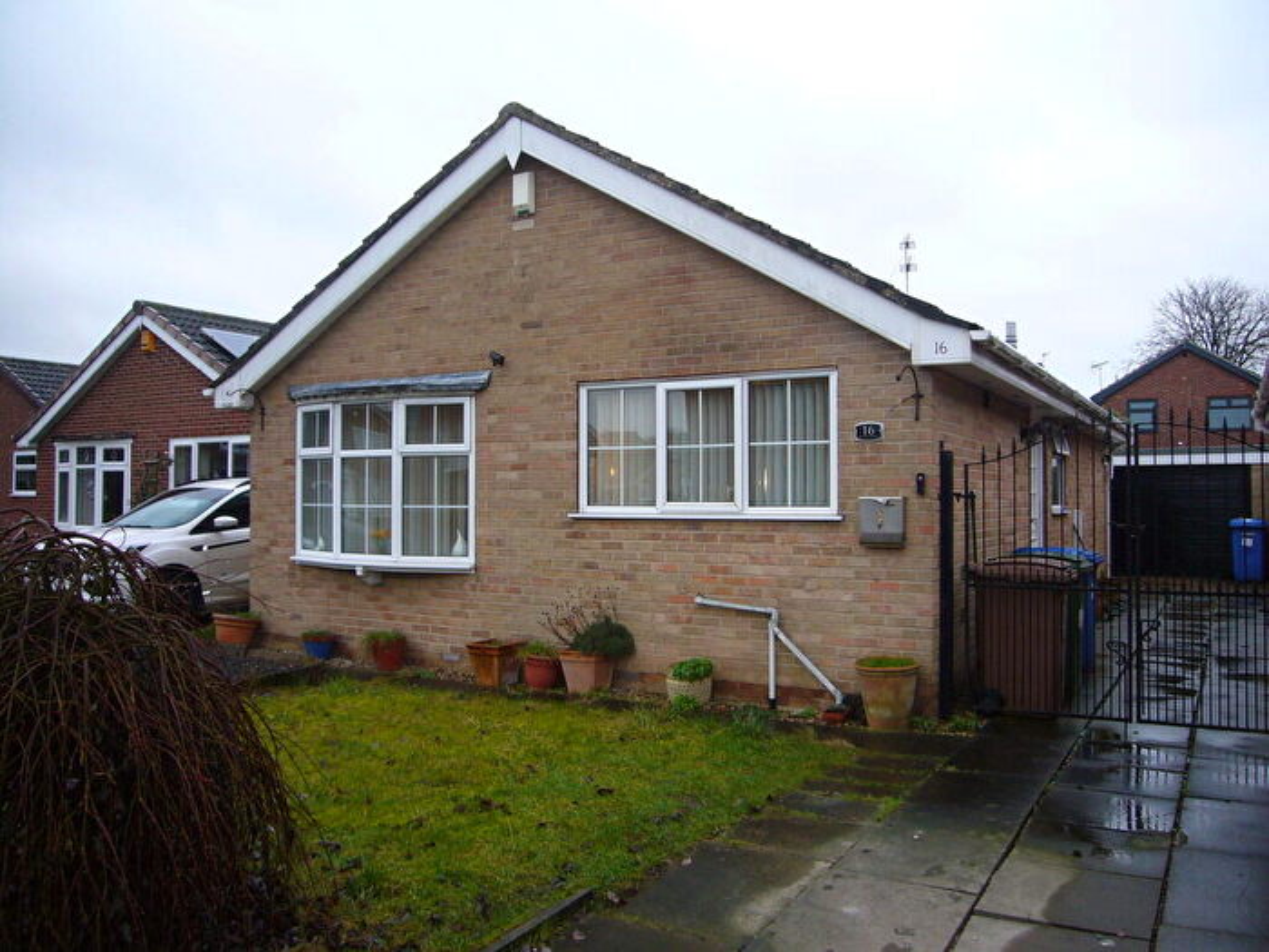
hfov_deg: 63.4
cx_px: 634
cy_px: 476
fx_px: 1026
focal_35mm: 28
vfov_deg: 49.7
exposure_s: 1/30
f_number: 2.8
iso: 100
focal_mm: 4.6
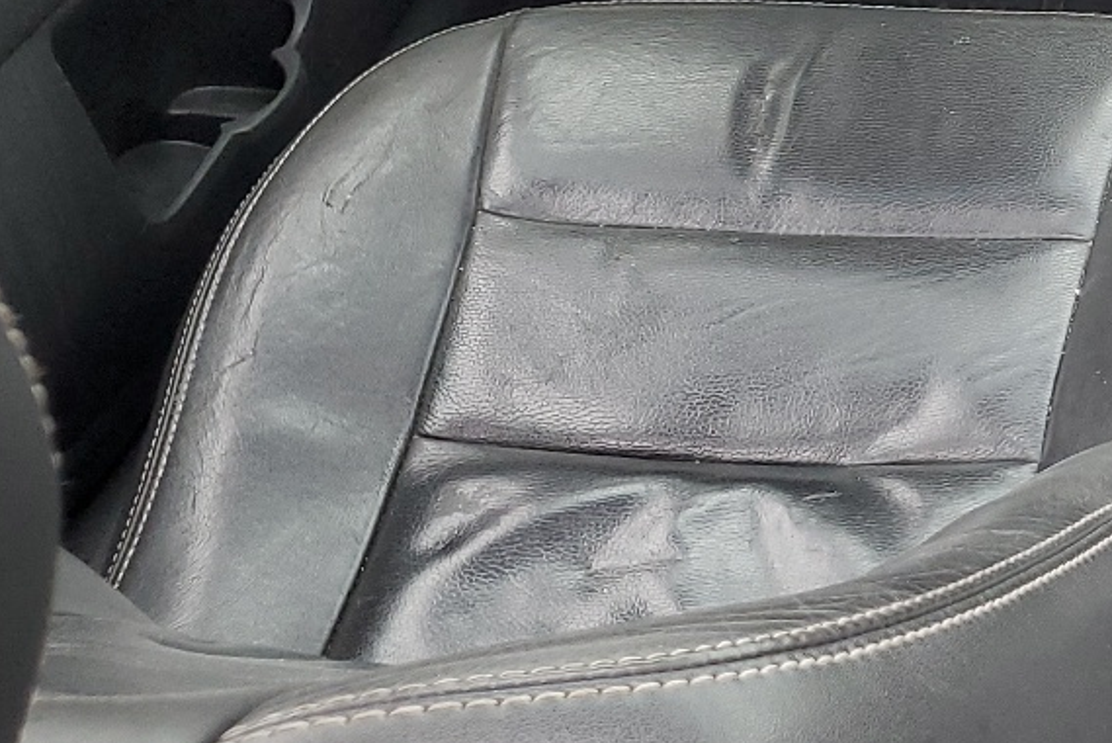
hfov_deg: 23.2
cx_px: 1493
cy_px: 68
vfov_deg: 17.7
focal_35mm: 76
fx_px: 2349
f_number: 1.5
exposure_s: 1/120
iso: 76
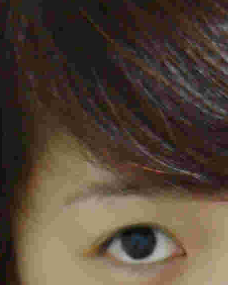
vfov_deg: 14.7
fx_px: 1046
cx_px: 273
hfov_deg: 12.2
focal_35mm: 124
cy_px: 395
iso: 200
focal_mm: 6.2
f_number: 2.8
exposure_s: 1/2
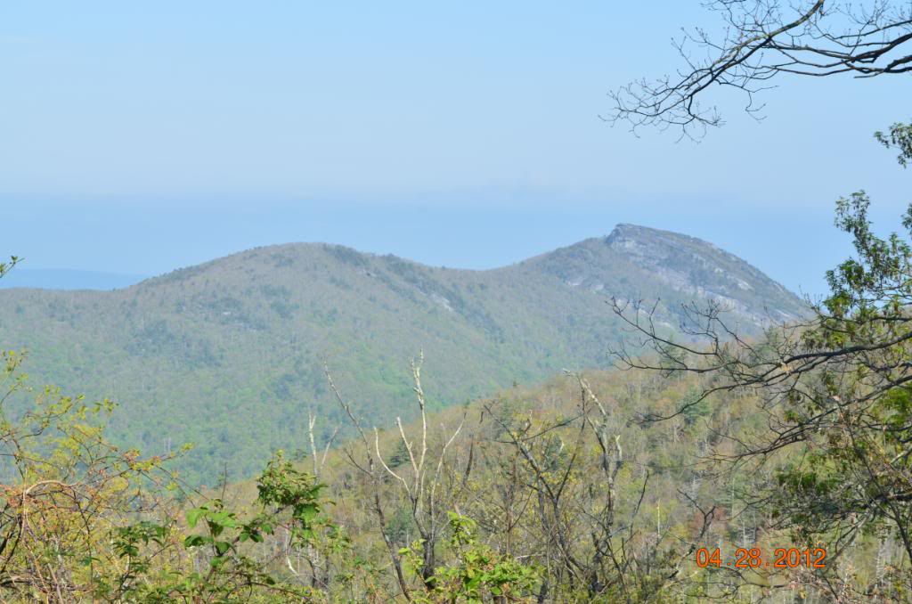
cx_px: 456
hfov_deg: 28.1
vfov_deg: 18.8
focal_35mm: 72
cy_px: 302
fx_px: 1820
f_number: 11
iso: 125
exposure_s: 1/125
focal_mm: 48
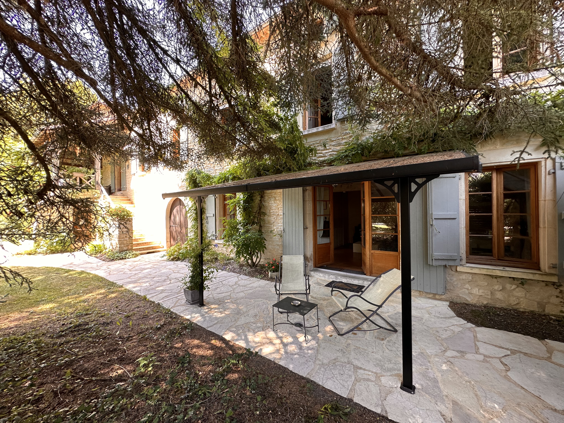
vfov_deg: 85.7
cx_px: 282
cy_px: 212
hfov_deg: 102.1
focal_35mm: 14
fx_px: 228
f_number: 2.2
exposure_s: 1/99
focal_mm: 2.22
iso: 100
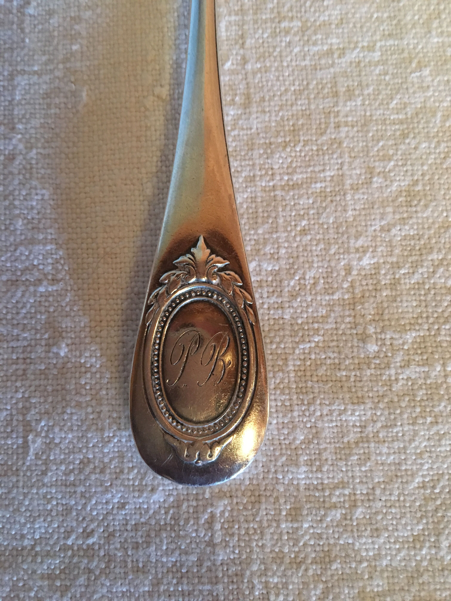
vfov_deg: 61.7
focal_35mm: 29
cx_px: 226
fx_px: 504
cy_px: 300
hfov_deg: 48.2
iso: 400
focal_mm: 4.15
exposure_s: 1/17
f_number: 2.2
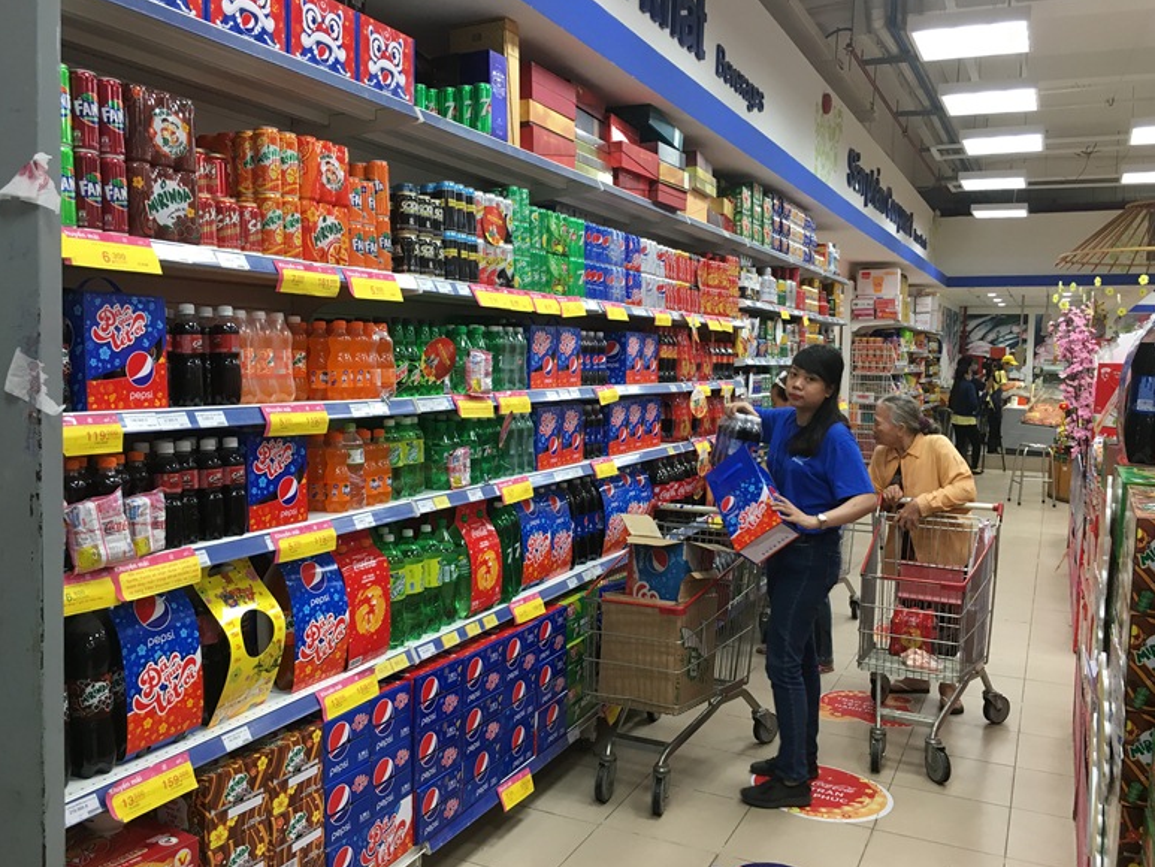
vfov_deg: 46.8
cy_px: 434
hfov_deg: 60.0
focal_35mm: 30
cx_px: 584
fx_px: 1001
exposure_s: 1/33
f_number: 2.2
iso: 50
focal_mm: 4.15
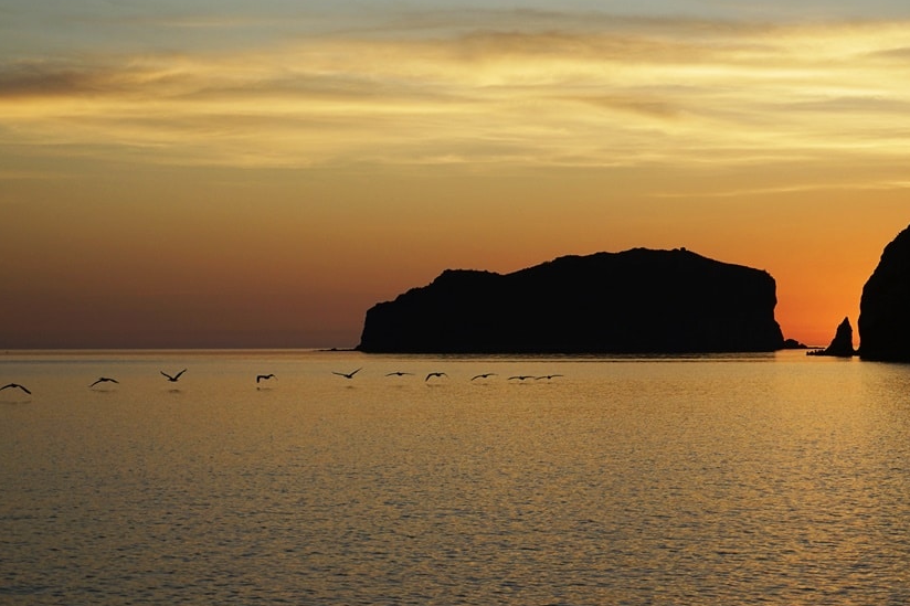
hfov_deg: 23.9
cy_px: 257
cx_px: 495
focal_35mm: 85
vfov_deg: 16.1
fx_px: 2148
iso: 250
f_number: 4
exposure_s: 1/640
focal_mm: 70
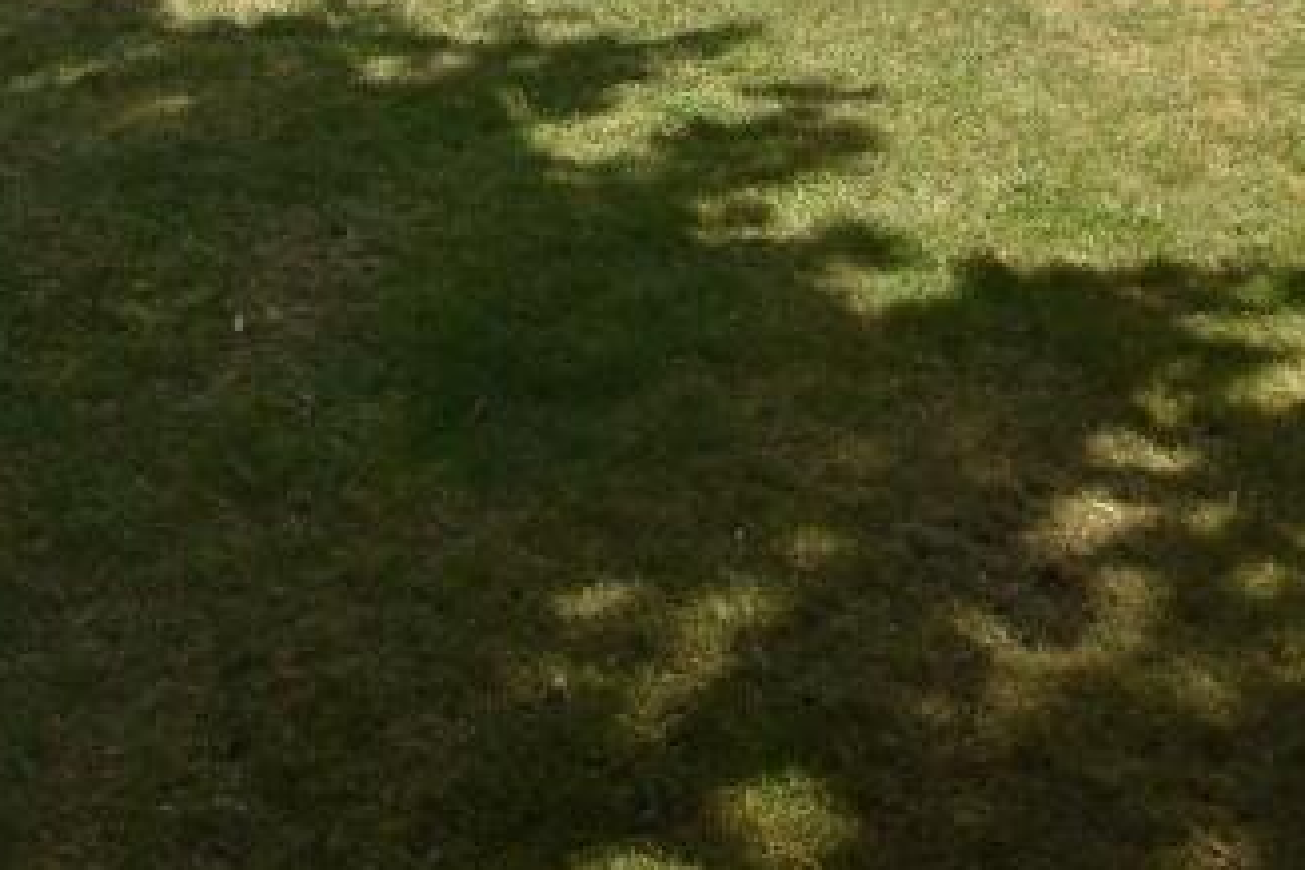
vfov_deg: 22.7
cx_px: 379
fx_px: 1704
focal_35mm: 47
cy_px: -477
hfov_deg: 41.1
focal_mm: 10
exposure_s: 1/400
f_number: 7.1
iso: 200
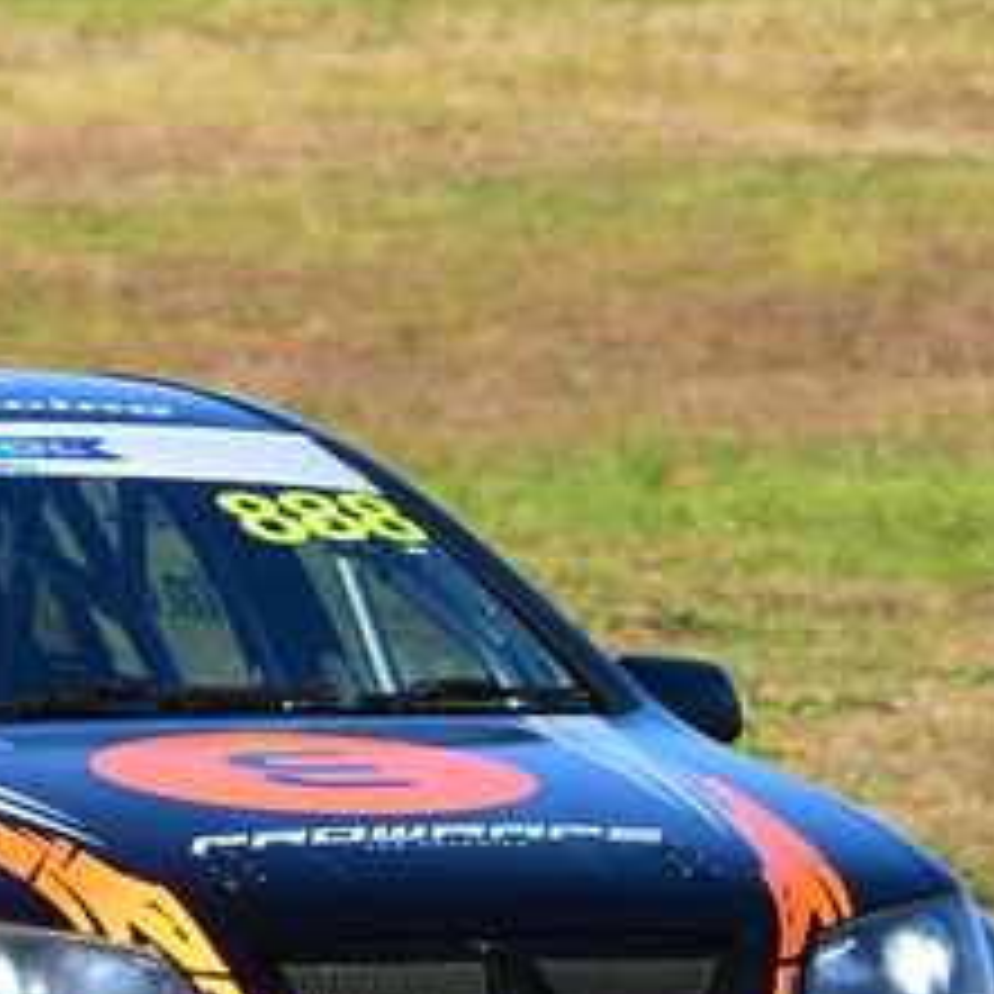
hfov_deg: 1.1
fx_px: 52597
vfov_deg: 1.1
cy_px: 751
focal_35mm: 1619
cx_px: -58
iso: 800
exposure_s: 1/640
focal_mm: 350
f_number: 11
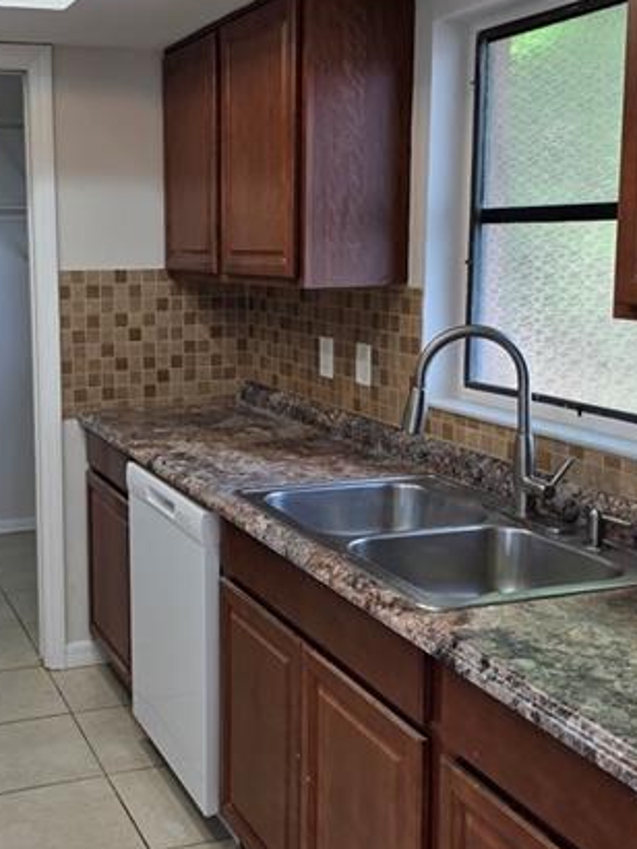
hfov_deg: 33.0
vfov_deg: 43.8
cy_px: 374
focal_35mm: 43
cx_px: 168
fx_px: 1056
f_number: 1.7
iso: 80
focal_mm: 6.25
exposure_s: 1/120
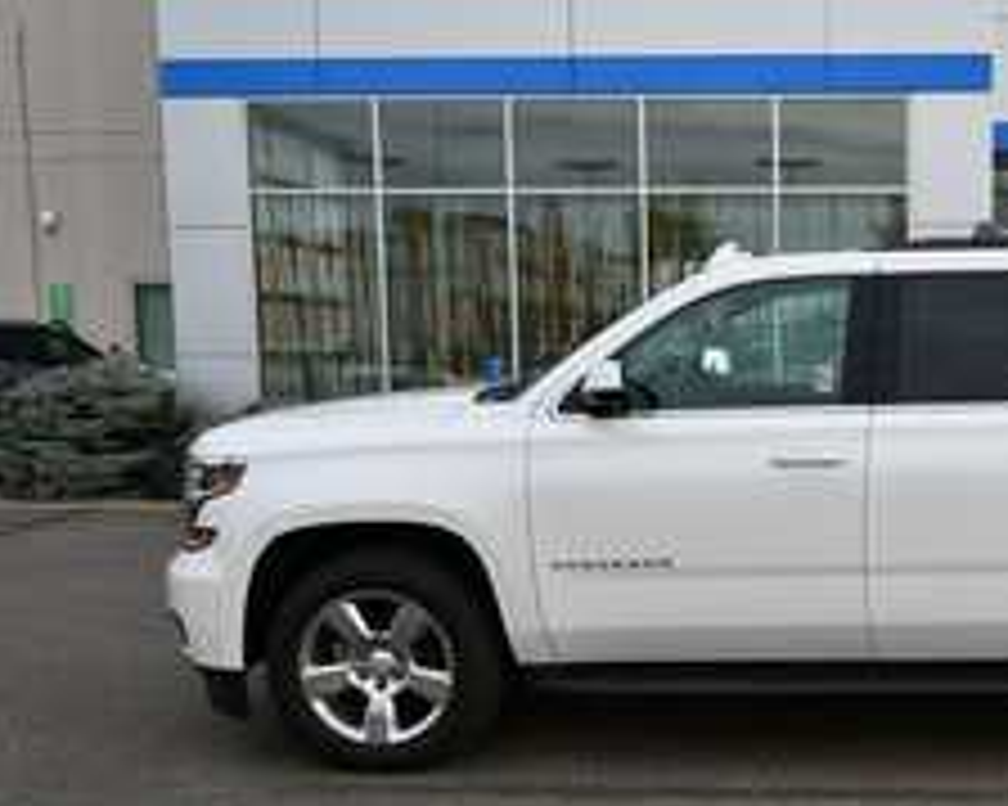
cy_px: 525
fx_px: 1402
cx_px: 896
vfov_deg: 31.9
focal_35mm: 47
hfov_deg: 37.2
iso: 200
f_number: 6.3
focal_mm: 19
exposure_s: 1/250
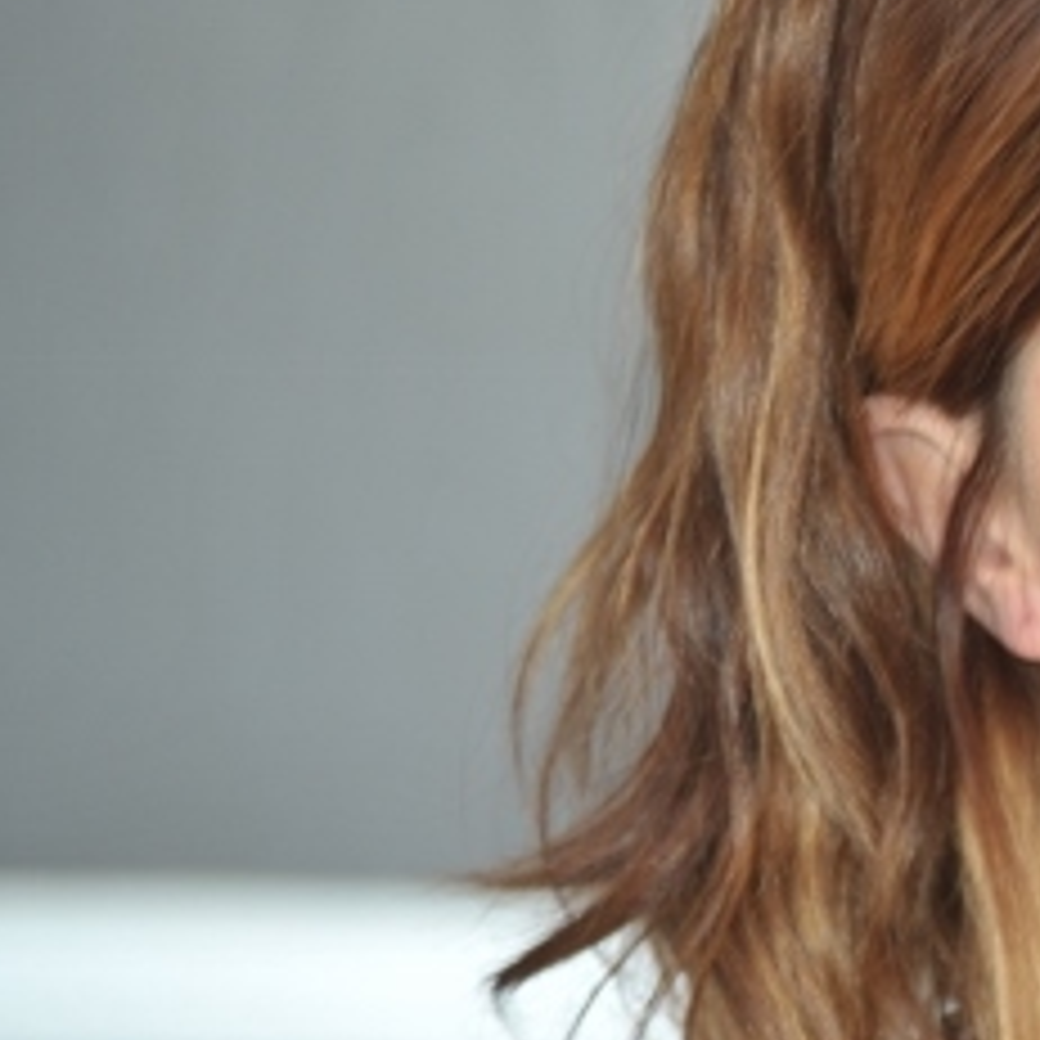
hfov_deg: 4.1
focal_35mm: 426
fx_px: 14480
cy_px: 684
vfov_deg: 4.1
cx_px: 1621
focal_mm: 145
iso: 500
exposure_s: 1/80
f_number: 2.8
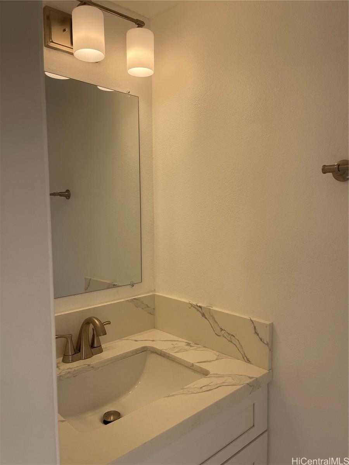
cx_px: 174
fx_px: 336
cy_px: 232
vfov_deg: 69.4
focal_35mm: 25
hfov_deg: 54.9
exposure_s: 1/516
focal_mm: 5.1
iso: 32
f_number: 1.6
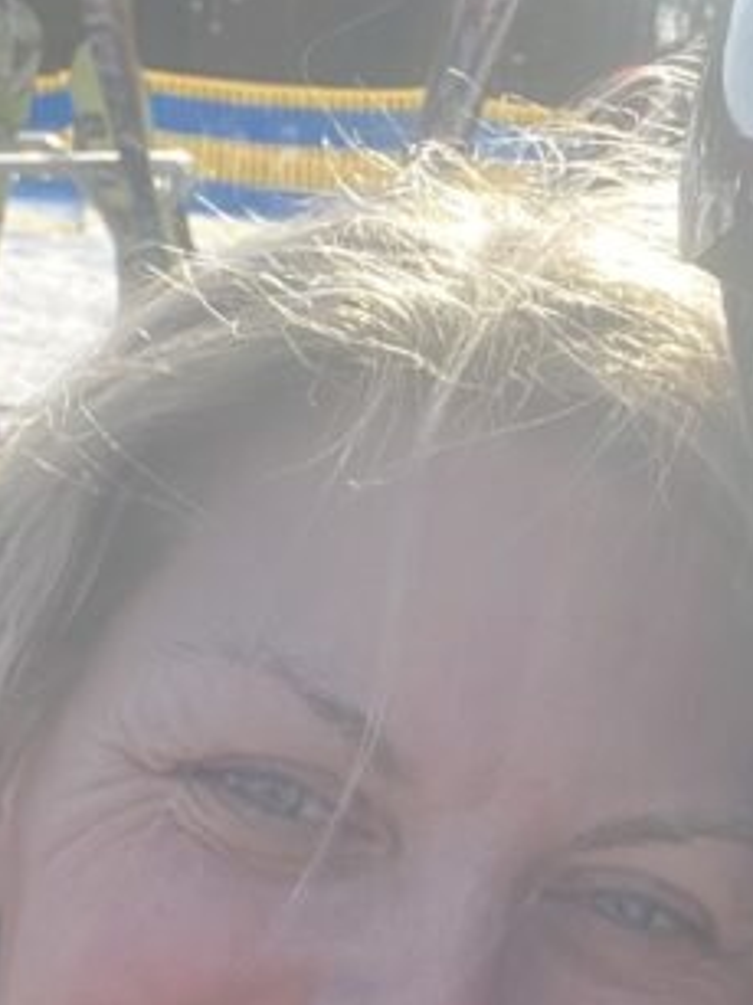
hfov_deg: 14.2
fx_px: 2902
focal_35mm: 100
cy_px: 799
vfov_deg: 19.5
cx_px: 963
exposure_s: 1/276
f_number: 2.2
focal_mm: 2.71
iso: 32
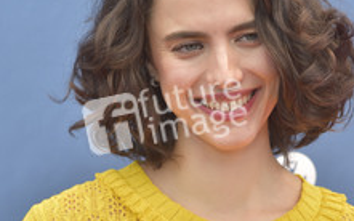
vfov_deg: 6.7
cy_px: 197
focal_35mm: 194
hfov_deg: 10.8
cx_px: 212
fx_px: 1871
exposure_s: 1/250
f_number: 7.1
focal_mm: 105
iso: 320
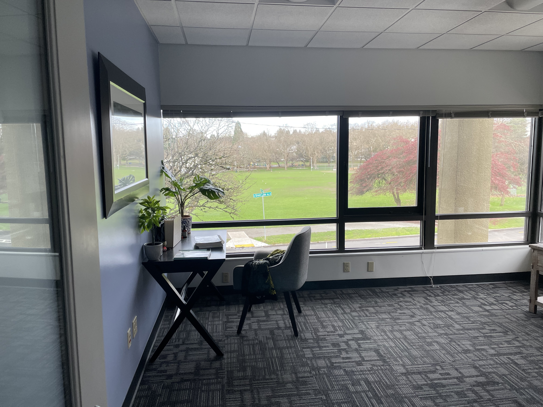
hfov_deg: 67.3
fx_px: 408
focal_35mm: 26
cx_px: 272
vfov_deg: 53.1
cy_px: 204
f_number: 1.6
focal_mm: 4.2
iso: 80
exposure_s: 1/121
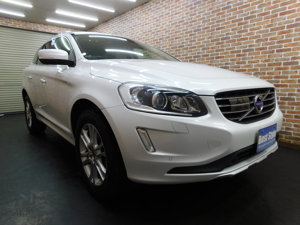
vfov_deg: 58.9
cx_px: 150
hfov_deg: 73.9
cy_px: 112
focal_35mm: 23
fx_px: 199
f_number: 3
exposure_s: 1/30
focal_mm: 4
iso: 160
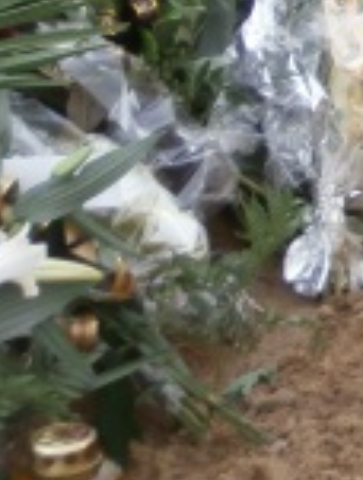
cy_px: -257
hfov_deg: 5.9
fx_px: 3355
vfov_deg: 8.0
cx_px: 949
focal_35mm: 241
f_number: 4.5
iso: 100
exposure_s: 1/160
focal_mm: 10.11
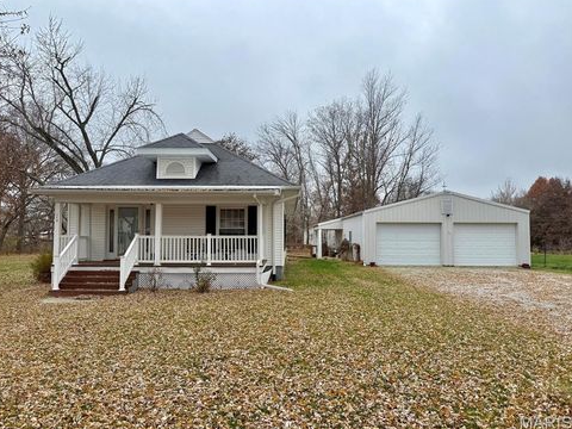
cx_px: 280
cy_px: 212
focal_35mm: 25
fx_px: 413
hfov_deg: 69.4
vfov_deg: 54.9
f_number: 1.78
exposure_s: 1/1689
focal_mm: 6.76
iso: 80
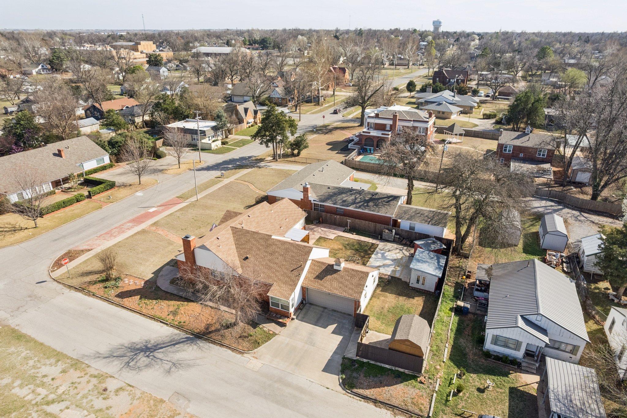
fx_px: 383
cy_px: 209
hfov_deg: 78.6
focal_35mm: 22
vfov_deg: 57.2
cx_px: 314
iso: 150
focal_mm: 8.4
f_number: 2.8
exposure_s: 1/1500
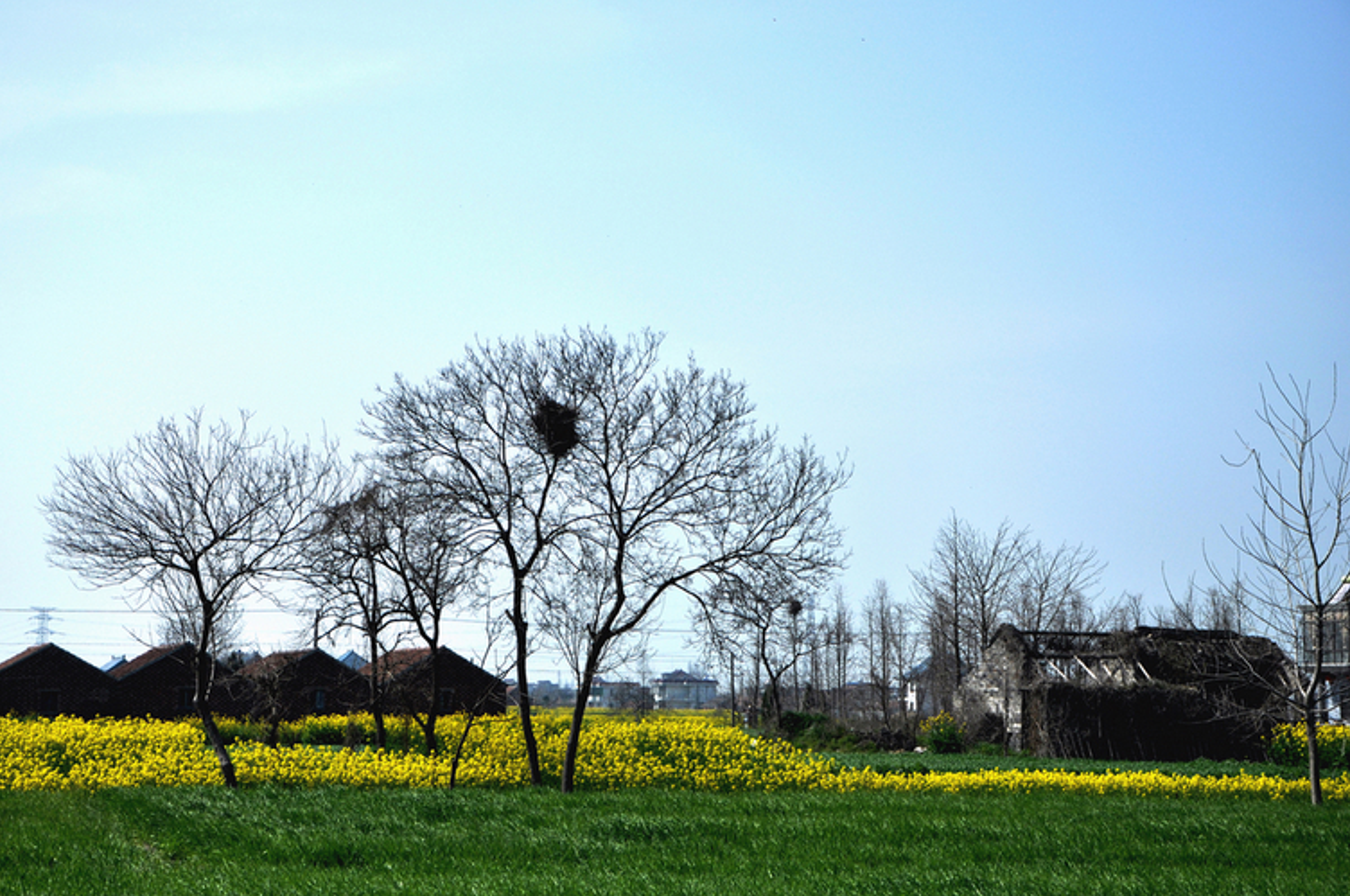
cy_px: 459
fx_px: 3707
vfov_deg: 13.8
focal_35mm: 99
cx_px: 636
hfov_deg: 20.6
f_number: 8
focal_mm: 62
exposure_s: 1/1000
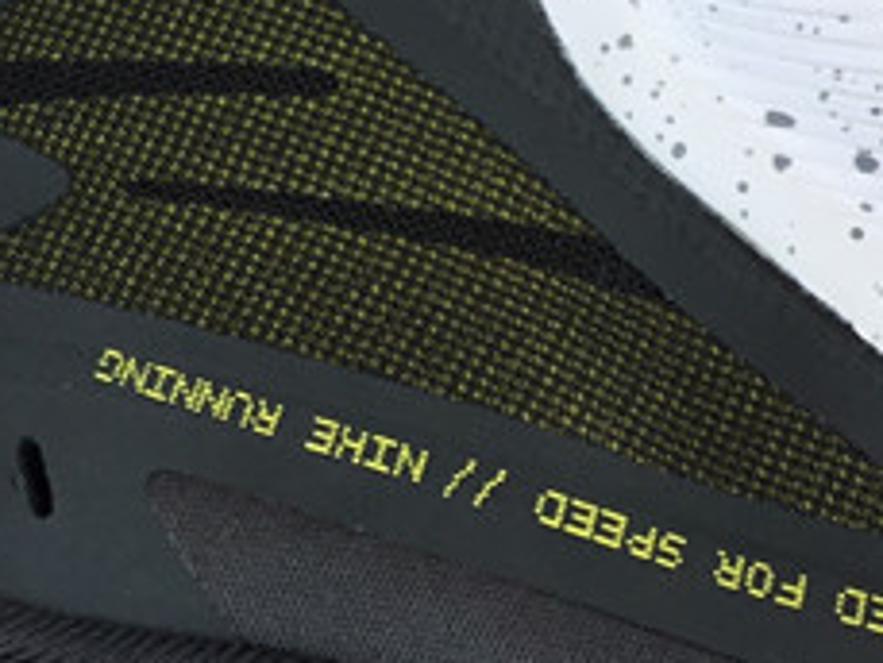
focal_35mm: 122
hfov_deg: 16.1
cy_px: 195
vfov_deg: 12.1
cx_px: 262
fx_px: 3114
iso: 25
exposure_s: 1/154
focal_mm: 3.3
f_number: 2.4
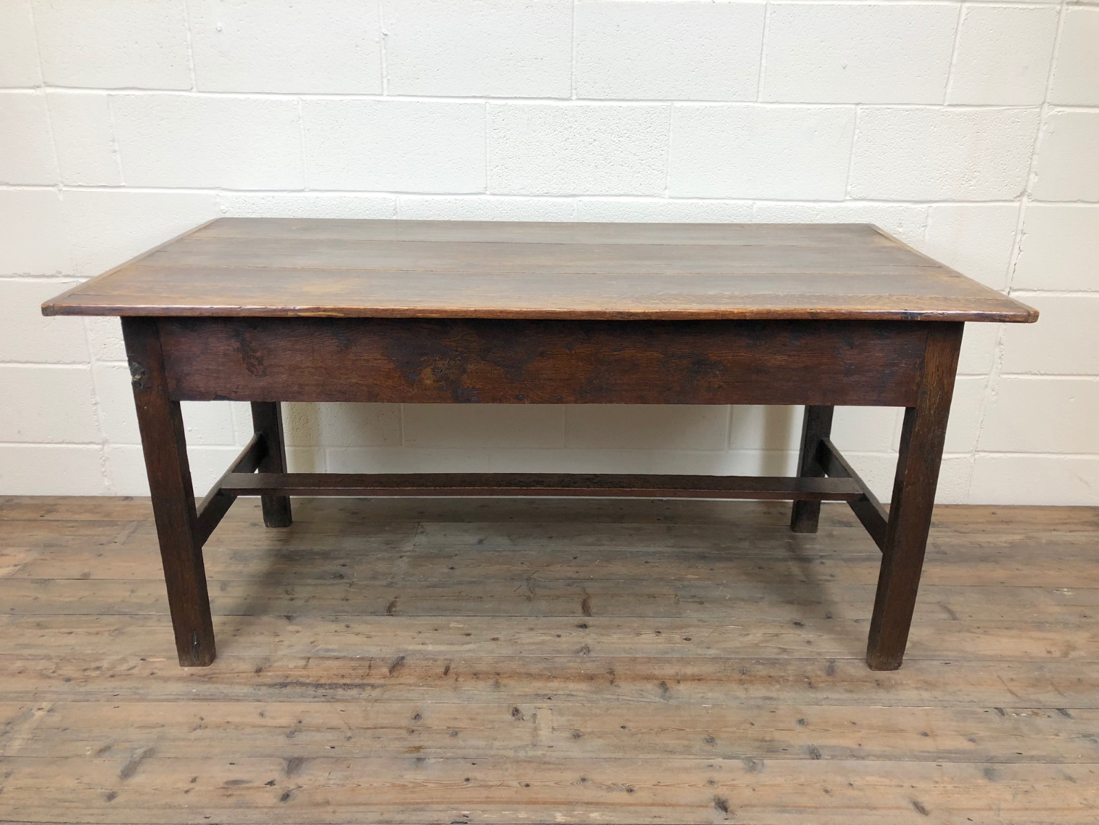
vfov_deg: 49.7
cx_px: 550
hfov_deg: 63.4
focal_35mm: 28
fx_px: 889
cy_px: 412
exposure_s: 1/33
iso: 25
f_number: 1.8
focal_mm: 4
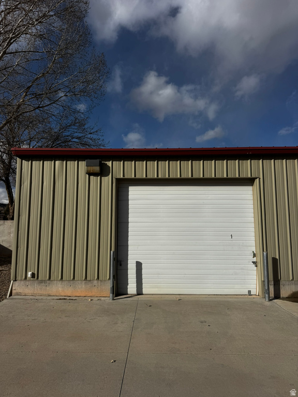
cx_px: 149
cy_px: 198
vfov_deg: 71.6
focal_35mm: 24
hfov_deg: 56.8
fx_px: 275
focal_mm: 6.76
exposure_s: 1/12346
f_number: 1.78
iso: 80
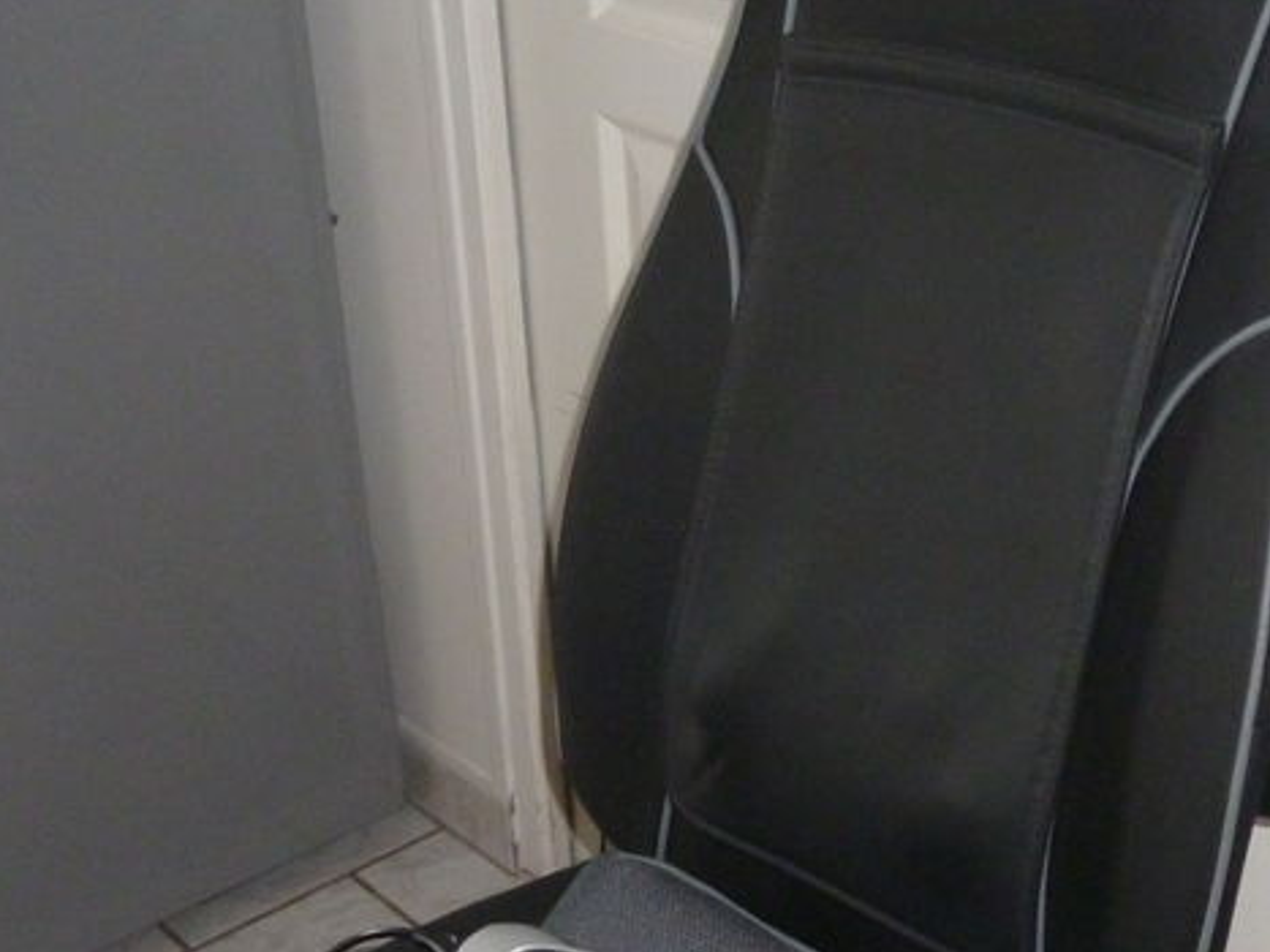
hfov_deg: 32.0
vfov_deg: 24.4
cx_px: 805
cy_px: 495
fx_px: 2201
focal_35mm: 60
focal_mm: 5
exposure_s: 1/60
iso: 400
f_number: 3.1
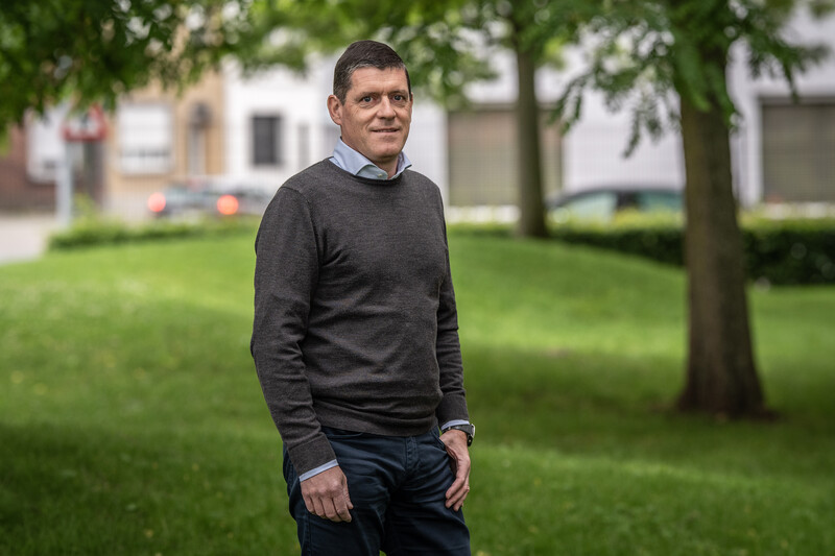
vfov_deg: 10.2
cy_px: 278
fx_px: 3130
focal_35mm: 135
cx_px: 418
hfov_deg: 15.2
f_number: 3.2
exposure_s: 1/800
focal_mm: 135
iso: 1000
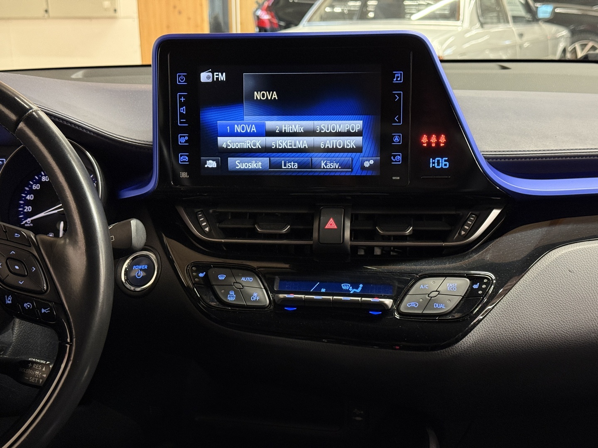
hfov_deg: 39.7
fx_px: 829
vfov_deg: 30.3
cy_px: 224
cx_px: 299
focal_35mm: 48
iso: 200
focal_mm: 6.76
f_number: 1.78
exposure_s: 1/33
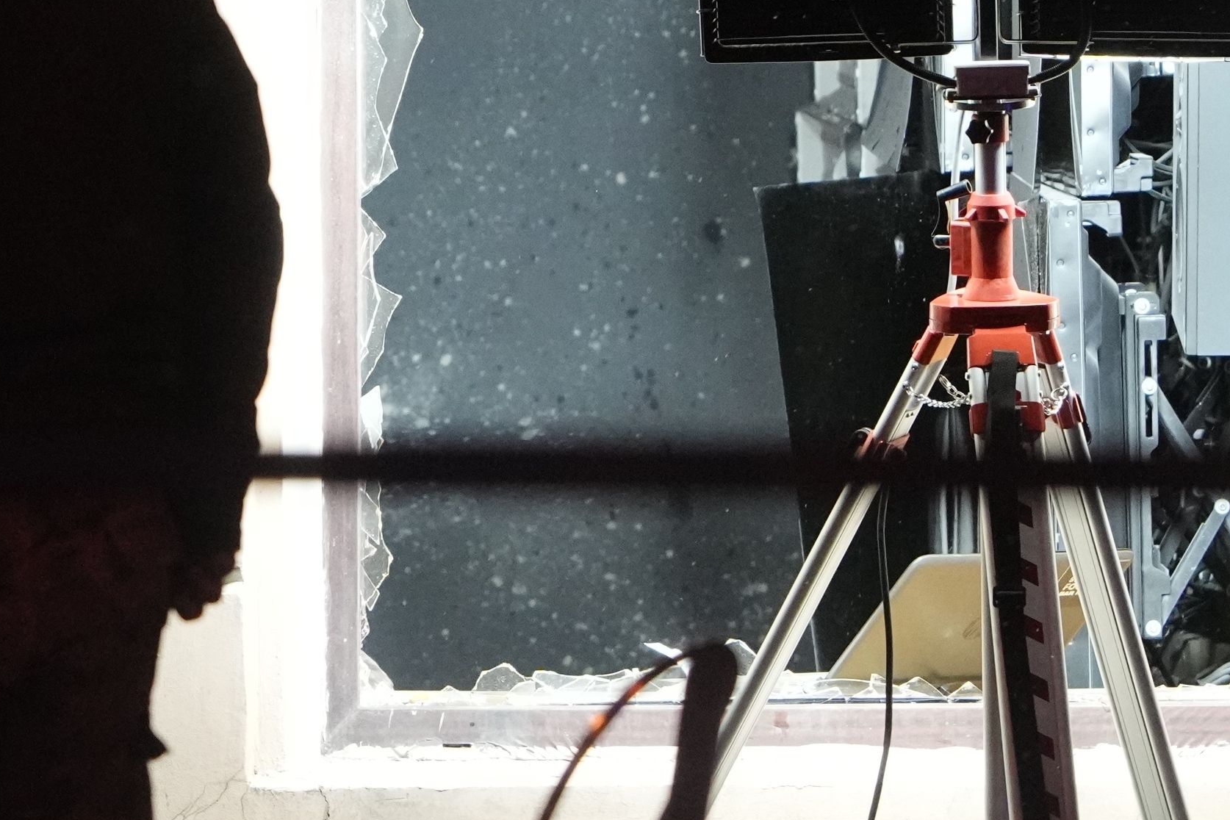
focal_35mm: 1265
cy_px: 311
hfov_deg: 1.6
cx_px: -63
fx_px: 43217
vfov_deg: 1.1
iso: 5000
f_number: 6.3
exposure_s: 1/160
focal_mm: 353
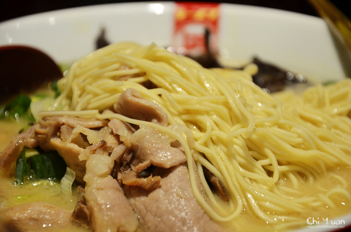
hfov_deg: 13.1
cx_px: 176
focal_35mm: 158
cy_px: 116
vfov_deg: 8.7
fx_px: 1532
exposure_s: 1/60
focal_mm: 105
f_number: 5.6
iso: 800
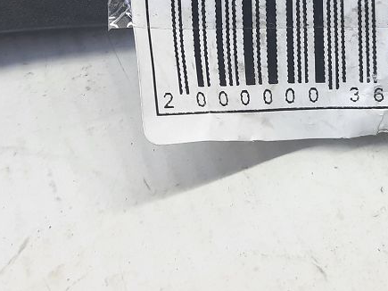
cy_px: -33
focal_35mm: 69
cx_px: 216
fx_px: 773
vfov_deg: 20.3
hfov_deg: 28.2
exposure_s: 1/50
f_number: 2
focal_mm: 4.6
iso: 80
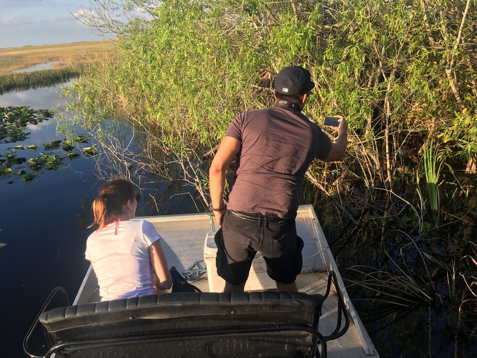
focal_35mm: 29
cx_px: 238
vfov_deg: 48.2
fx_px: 400
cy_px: 179
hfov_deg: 61.7
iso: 25
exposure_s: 1/460
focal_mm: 4.15
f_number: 2.2
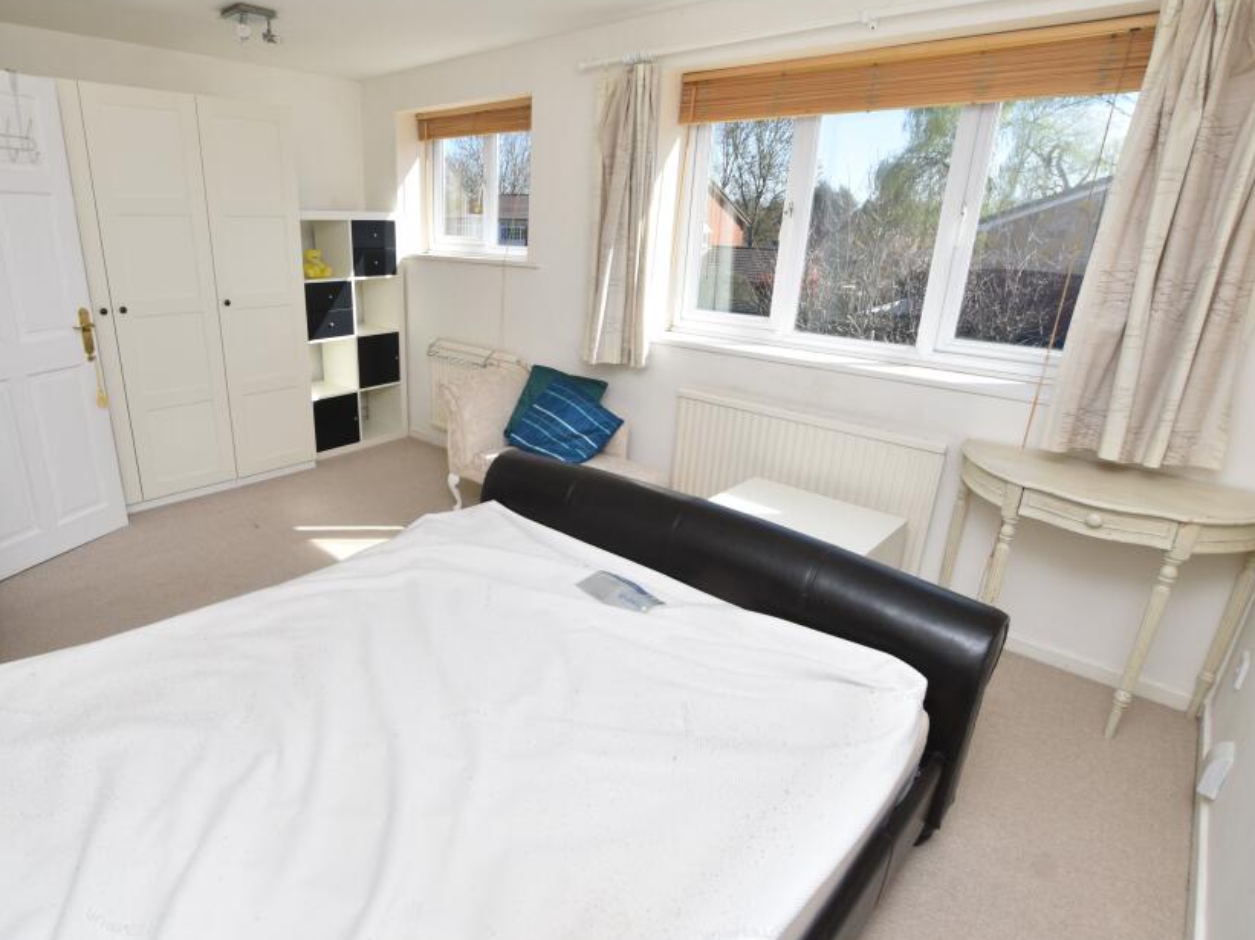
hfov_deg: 86.8
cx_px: 512
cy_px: 453
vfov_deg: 71.5
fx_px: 652
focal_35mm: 18
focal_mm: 10
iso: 100
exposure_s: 1/160
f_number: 6.3
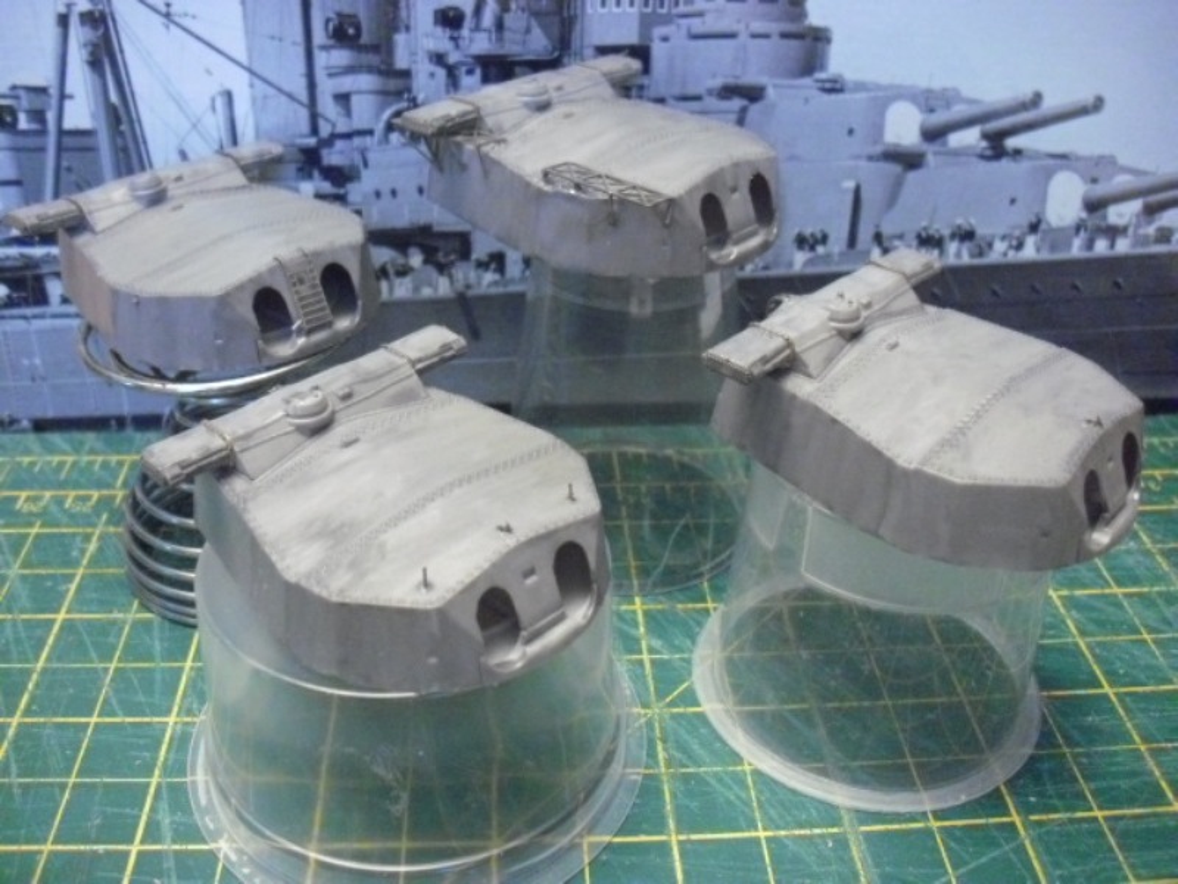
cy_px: 442
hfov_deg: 49.0
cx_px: 589
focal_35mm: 38
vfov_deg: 37.7
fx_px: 1293
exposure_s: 1/25
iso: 800
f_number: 2.8
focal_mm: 6.2
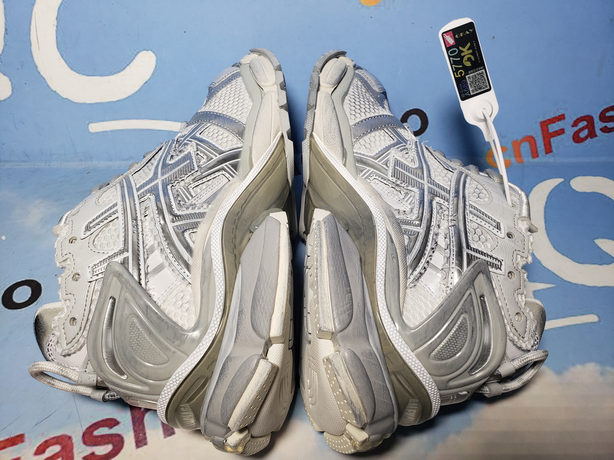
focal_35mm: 26
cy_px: 230
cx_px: 307
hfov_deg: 67.3
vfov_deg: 53.1
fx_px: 461
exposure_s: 1/193
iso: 50
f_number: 2.4
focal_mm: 4.3
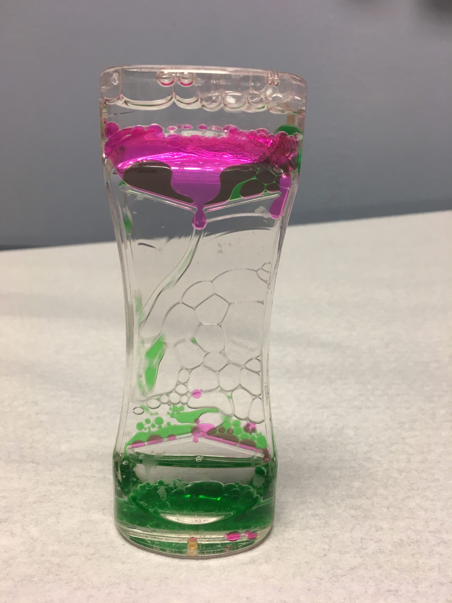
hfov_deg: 48.2
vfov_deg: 61.7
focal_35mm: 29
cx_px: 226
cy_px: 302
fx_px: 505
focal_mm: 4.15
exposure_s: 1/30
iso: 64
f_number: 2.2
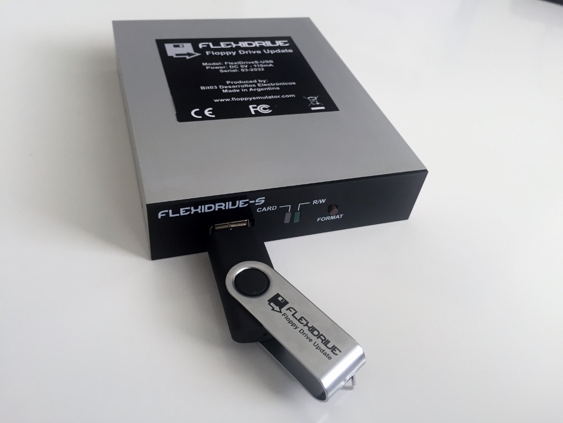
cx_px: 282
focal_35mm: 29
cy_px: 212
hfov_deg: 61.7
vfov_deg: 48.2
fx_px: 472
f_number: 2.2
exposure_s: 1/33
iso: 80
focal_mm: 4.15
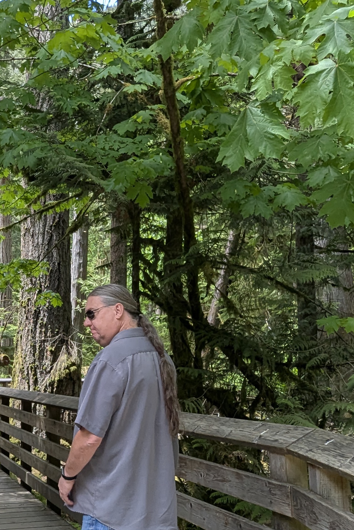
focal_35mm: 40
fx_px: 590
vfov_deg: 48.5
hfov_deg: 31.5
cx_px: 24
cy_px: 259
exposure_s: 1/251
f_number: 2.2
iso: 54
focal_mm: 2.35
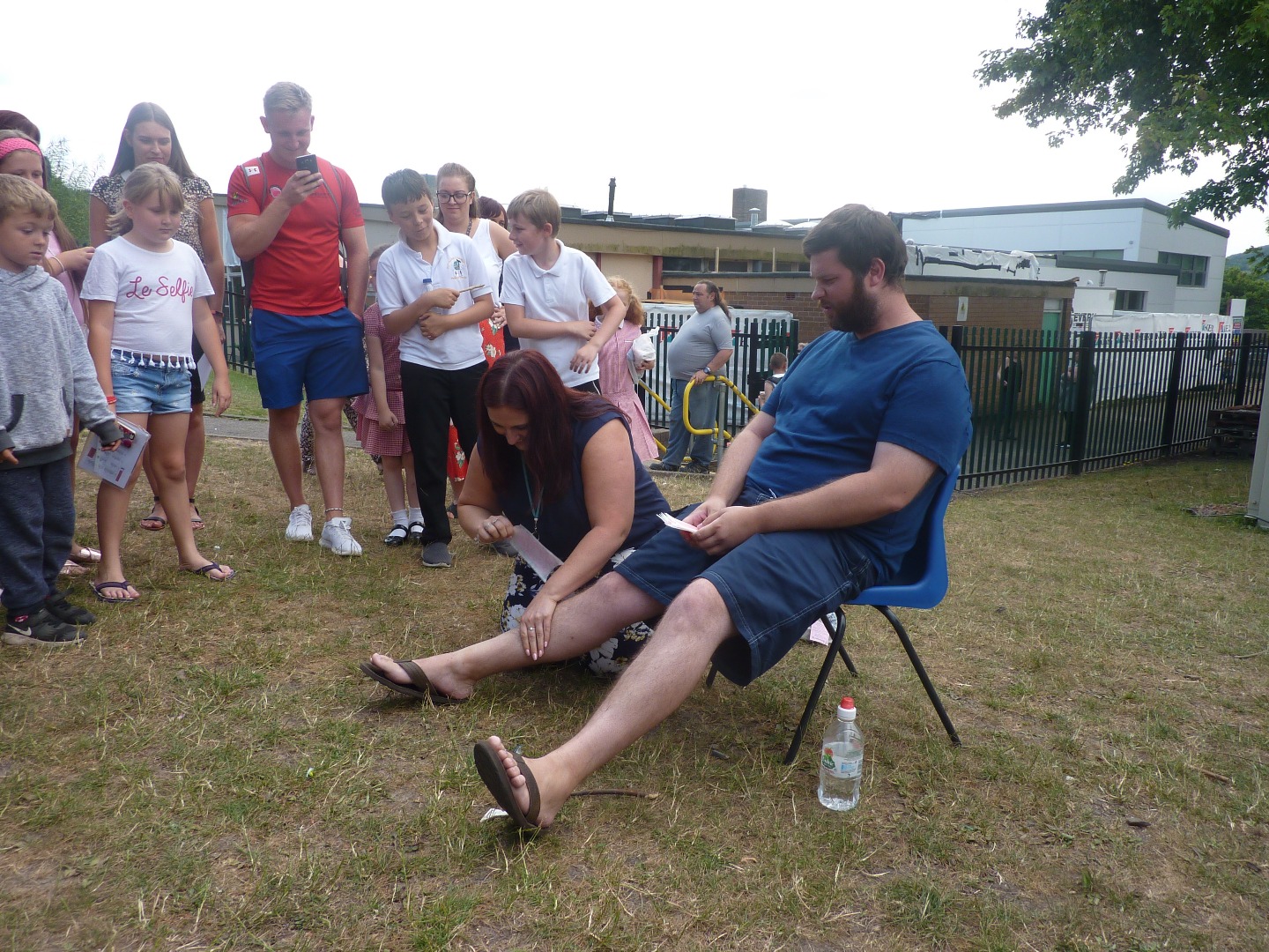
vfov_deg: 54.9
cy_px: 476
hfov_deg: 69.4
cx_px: 634
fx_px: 916
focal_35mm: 25
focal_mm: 4.1
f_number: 4
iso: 80
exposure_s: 1/160
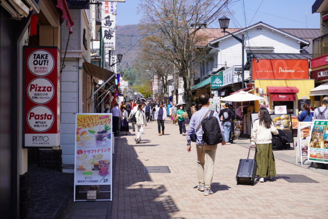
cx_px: 164
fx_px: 519
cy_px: 110
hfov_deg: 35.1
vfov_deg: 23.8
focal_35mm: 57
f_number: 7.1
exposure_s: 1/320
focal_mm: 38
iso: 100
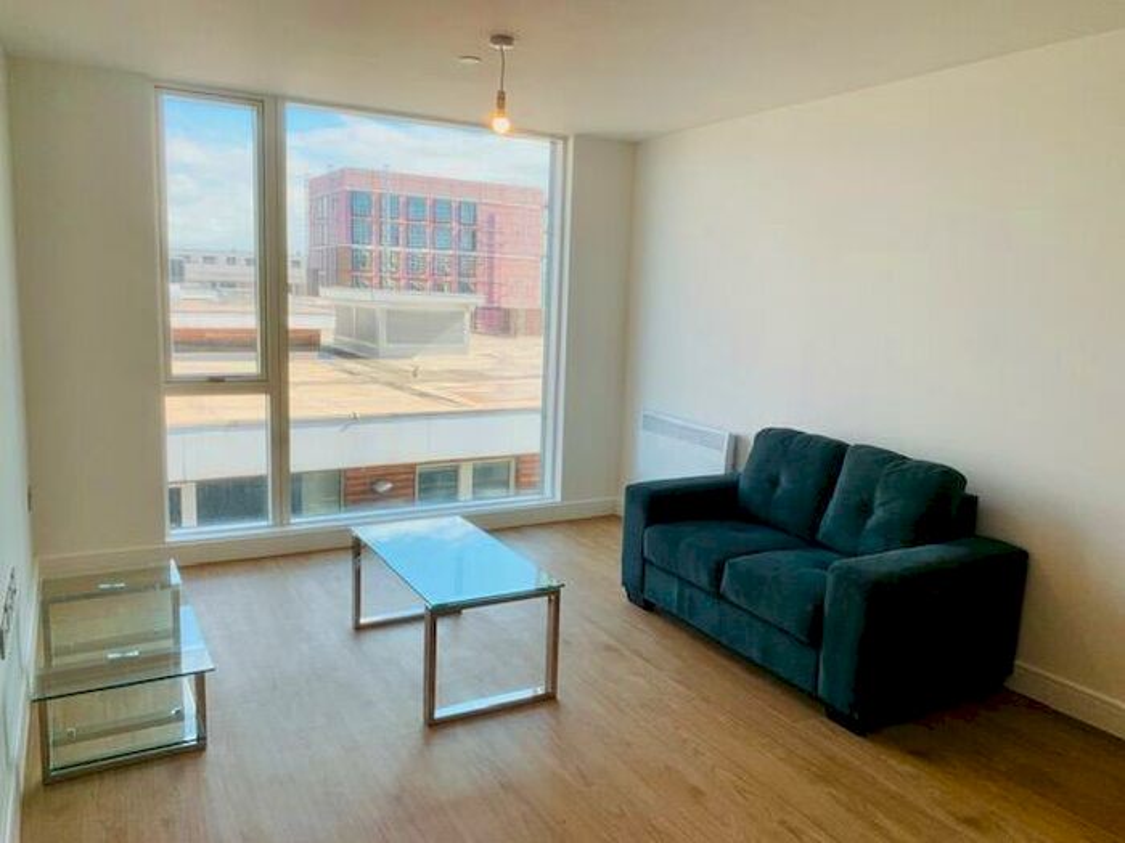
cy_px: 422
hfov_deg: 67.3
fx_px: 845
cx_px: 562
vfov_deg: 53.1
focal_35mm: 26
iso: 25
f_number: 1.8
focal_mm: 4.25
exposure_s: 1/332
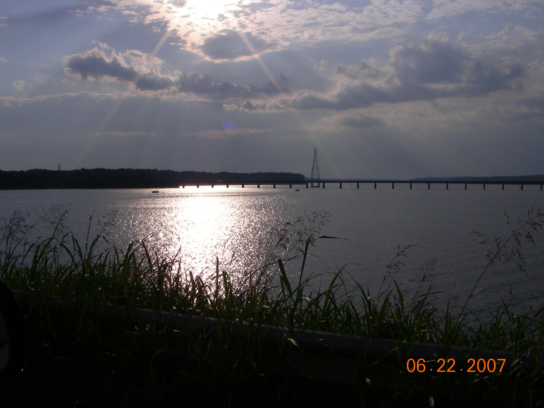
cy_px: 204
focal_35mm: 38
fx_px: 597
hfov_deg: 49.0
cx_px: 272
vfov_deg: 37.7
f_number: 13.6
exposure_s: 1/569
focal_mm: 6.3
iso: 50
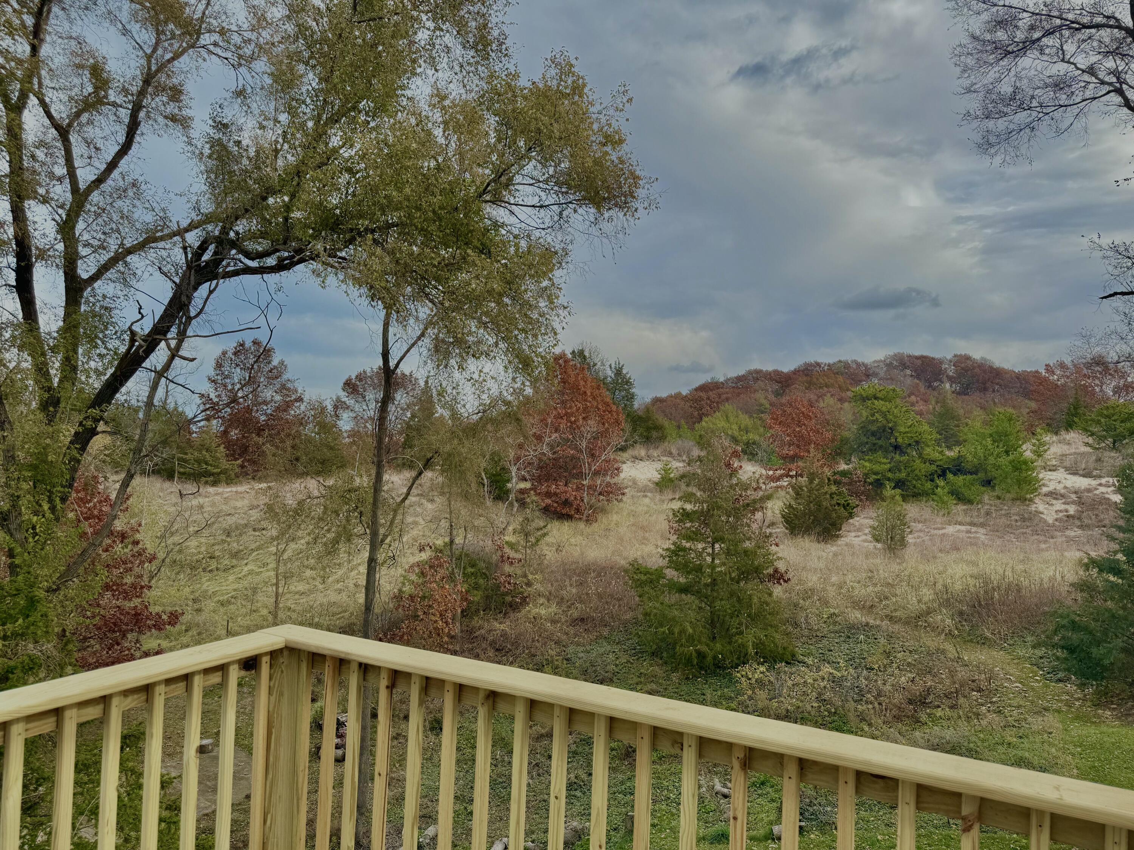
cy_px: 425
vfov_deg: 56.8
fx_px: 786
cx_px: 567
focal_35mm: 24
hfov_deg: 71.6
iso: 80
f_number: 1.78
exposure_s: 1/2703
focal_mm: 6.76
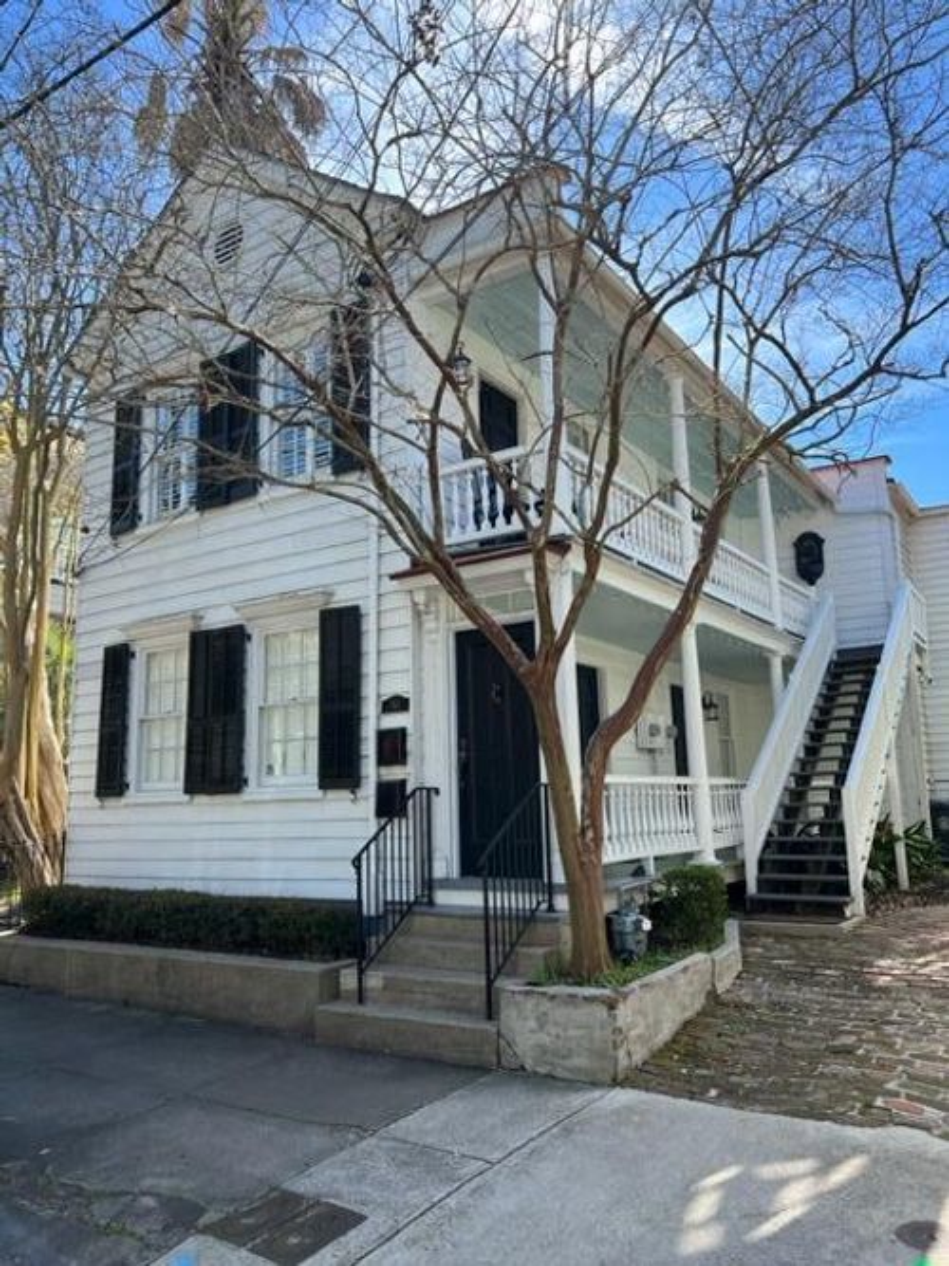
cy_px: 633
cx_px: 474
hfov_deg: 53.0
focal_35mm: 26
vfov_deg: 67.3
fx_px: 951
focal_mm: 5.7
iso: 50
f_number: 1.5
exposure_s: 1/1431
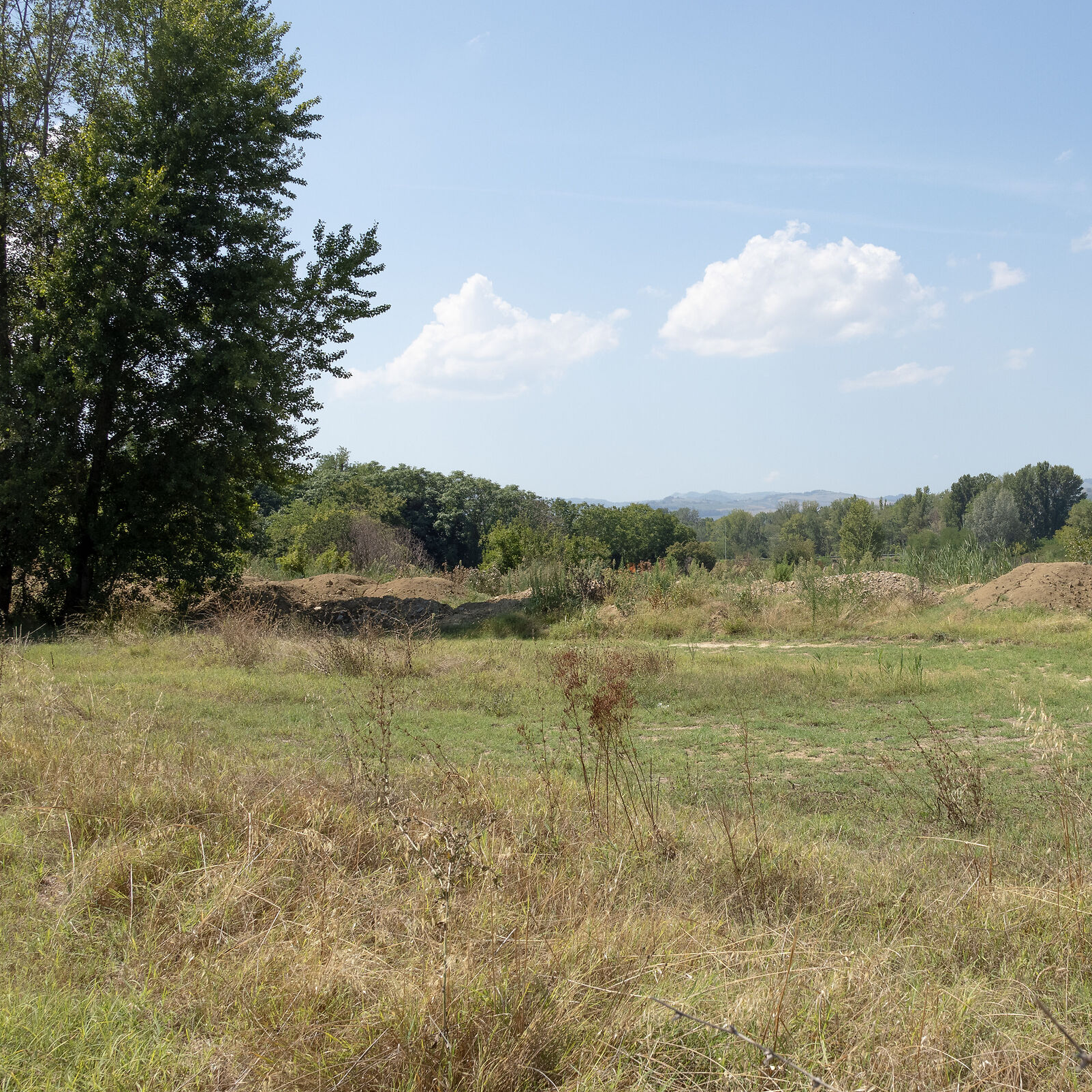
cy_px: 558
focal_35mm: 45
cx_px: 747
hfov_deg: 37.1
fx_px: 1606
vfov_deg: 37.6
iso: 200
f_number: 7.1
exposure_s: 1/500
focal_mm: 17
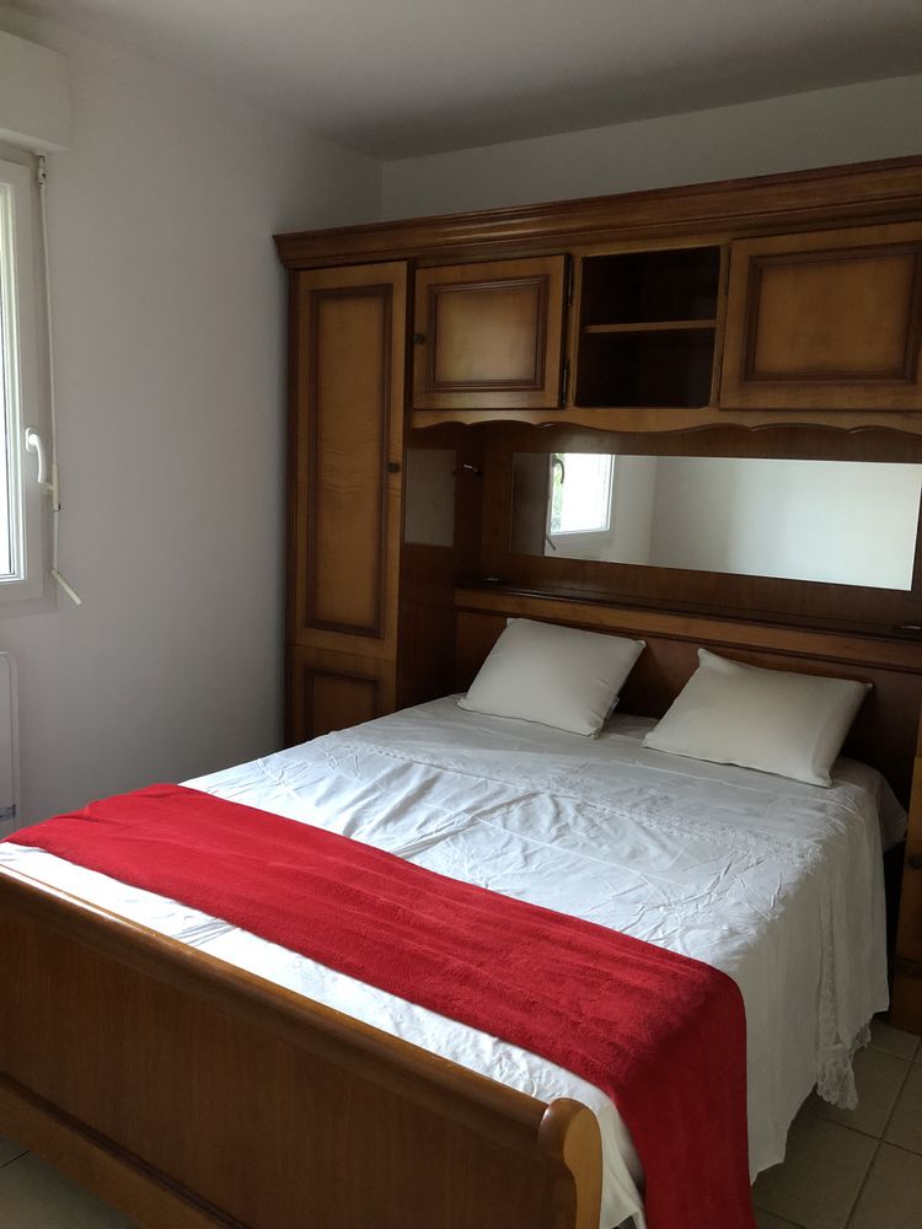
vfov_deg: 63.4
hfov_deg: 49.7
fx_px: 994
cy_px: 614
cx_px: 461
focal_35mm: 28
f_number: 1.8
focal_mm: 3.99
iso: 100
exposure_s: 1/4
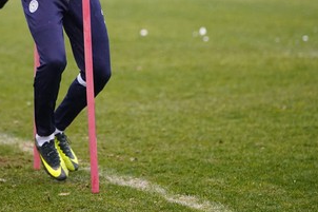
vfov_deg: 3.7
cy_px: -18
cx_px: 90
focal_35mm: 373
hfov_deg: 5.5
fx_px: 3293
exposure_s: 1/1000
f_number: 2.8
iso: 3200
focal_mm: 168
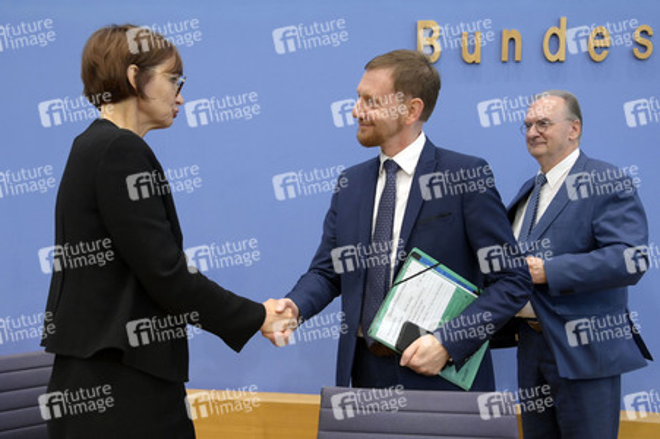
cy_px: 220
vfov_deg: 35.0
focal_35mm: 38
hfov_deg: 50.7
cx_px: 330
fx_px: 696
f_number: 5.6
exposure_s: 1/500
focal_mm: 38
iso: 5000
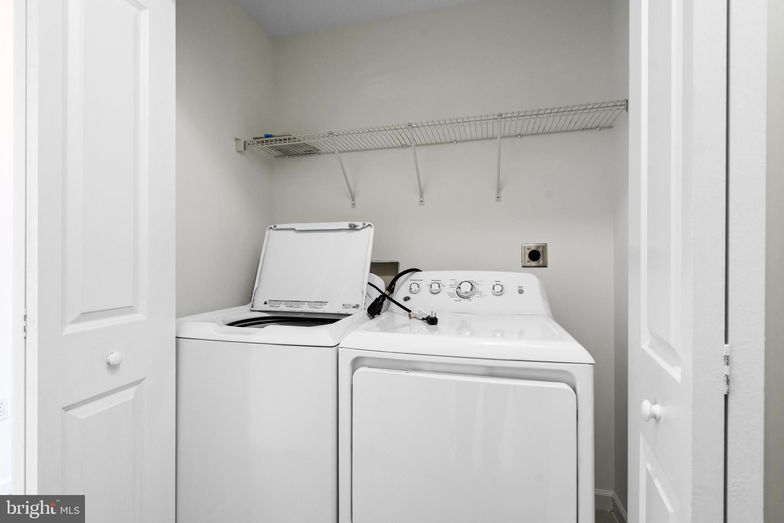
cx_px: 392
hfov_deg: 96.7
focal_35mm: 16
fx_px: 348
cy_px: 262
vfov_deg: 73.7
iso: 800
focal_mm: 16
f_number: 8
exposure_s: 1/10
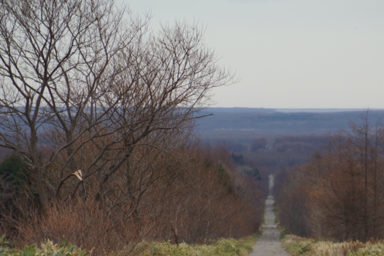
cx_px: 271
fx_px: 5159
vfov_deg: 2.8
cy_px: 176
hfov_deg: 4.3
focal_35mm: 484
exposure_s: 1/320
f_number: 6.3
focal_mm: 200
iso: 160
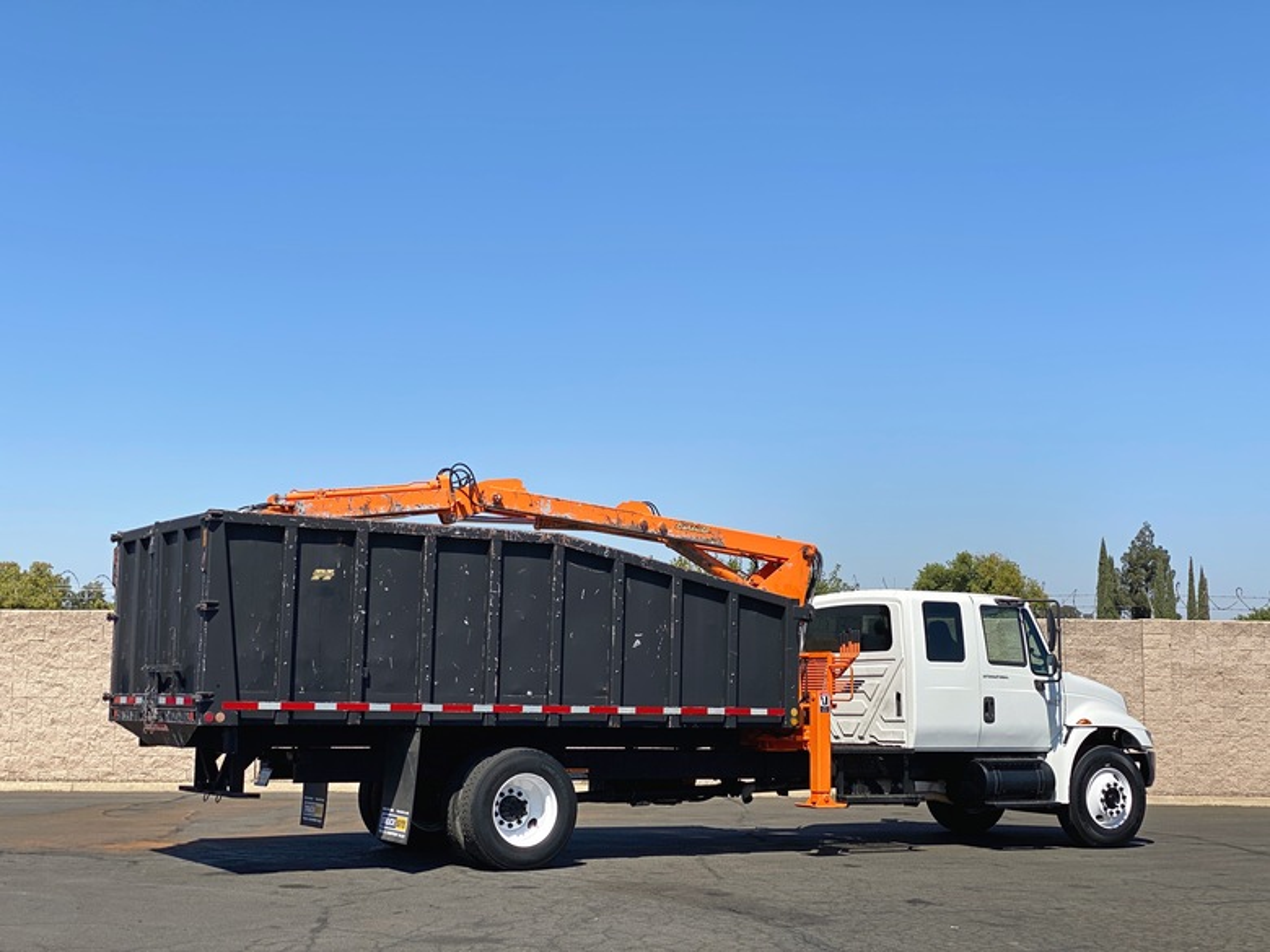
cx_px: 635
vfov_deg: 28.0
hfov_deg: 36.8
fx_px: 1908
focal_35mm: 52
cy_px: 476
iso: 20
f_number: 2
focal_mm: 6
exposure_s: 1/1845
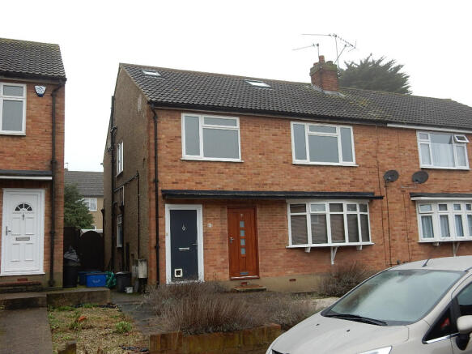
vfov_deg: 39.6
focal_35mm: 36
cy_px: 177
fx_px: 491
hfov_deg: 51.4
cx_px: 236
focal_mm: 6.4
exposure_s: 1/60
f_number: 4
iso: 125
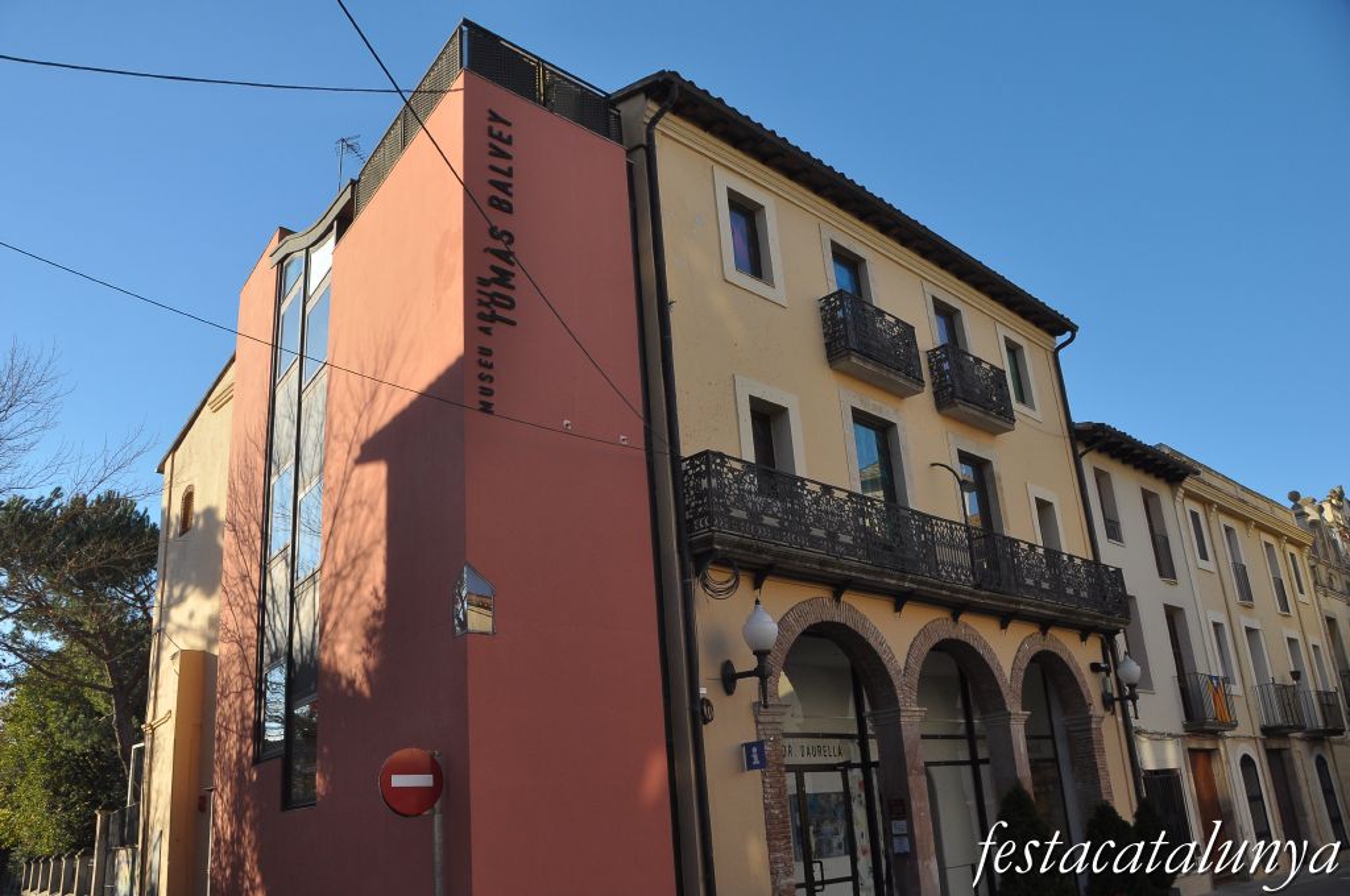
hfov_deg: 67.4
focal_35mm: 27
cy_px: 448
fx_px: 1011
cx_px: 675
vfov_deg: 47.8
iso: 280
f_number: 7.1
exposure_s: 1/500
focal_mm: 18
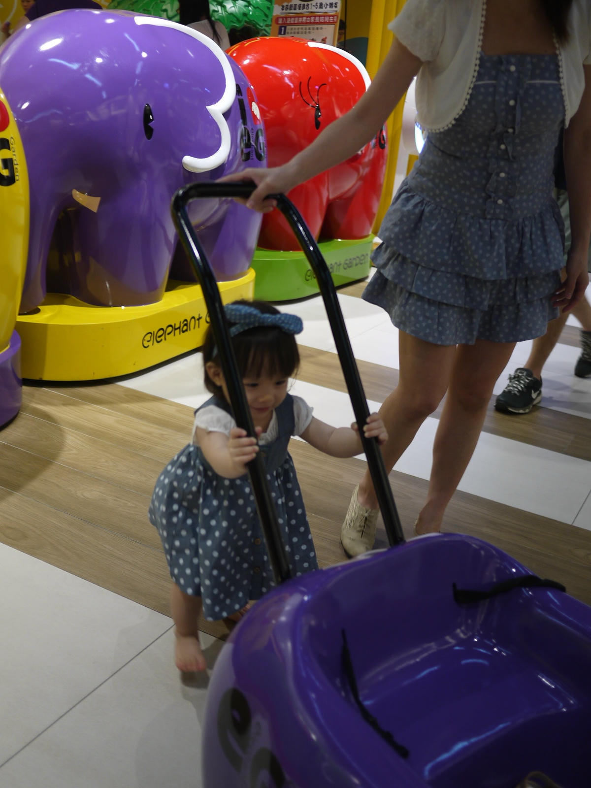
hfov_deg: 36.0
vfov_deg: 46.8
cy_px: 394
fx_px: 911
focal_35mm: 40
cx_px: 296
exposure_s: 1/60
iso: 160
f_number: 1.7
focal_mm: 20
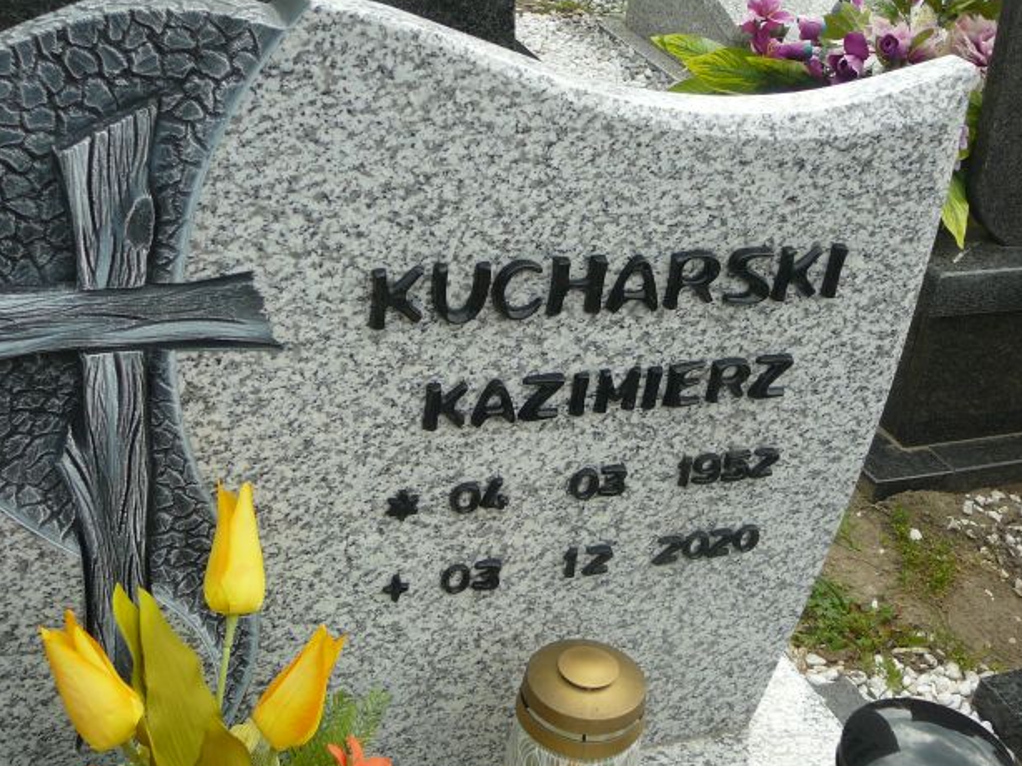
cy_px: 385
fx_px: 1446
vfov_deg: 29.7
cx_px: 529
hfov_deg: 38.9
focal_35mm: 49
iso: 80
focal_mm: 7
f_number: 3.3
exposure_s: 1/320
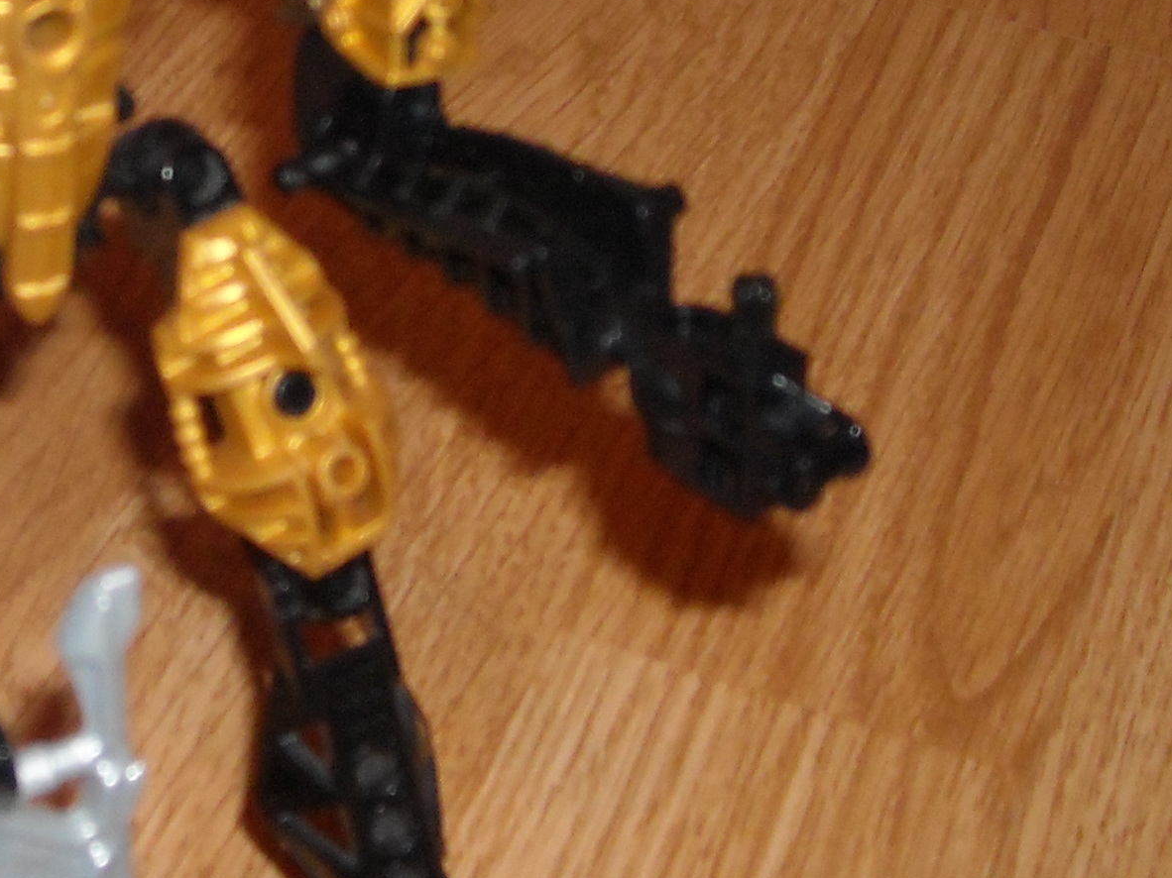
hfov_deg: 20.9
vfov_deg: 16.2
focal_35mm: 91
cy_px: 223
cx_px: 52
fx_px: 3080
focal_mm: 5.7
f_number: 2.8
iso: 200
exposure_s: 1/60
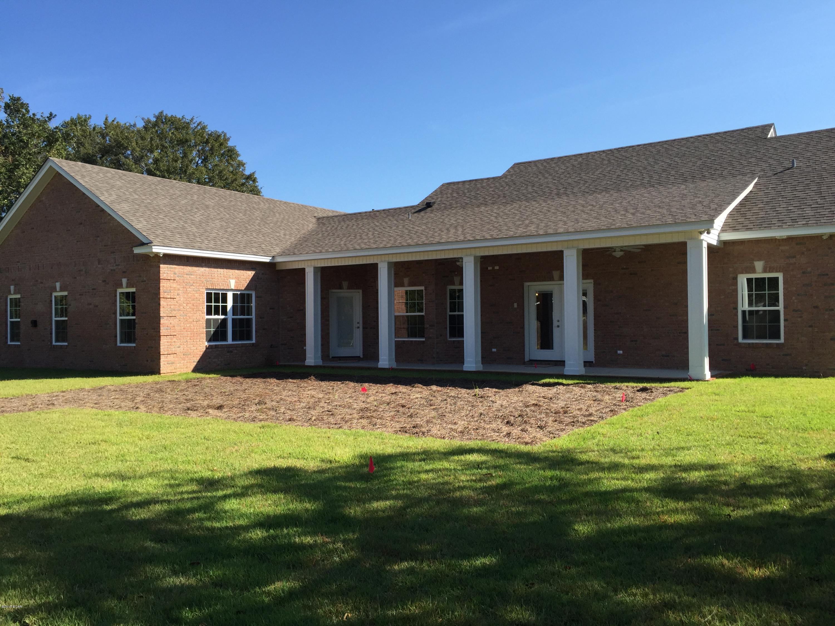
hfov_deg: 61.7
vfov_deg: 48.2
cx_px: 418
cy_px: 313
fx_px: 700
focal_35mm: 29
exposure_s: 1/1319
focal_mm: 4.15
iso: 32
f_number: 2.2
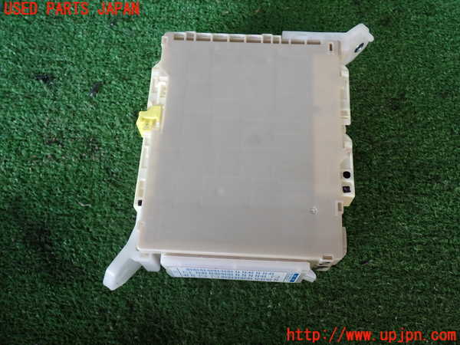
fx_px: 478
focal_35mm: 36
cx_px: 230
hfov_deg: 51.4
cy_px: 172
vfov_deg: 39.7
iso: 160
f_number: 2.5
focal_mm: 6.37
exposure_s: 1/80
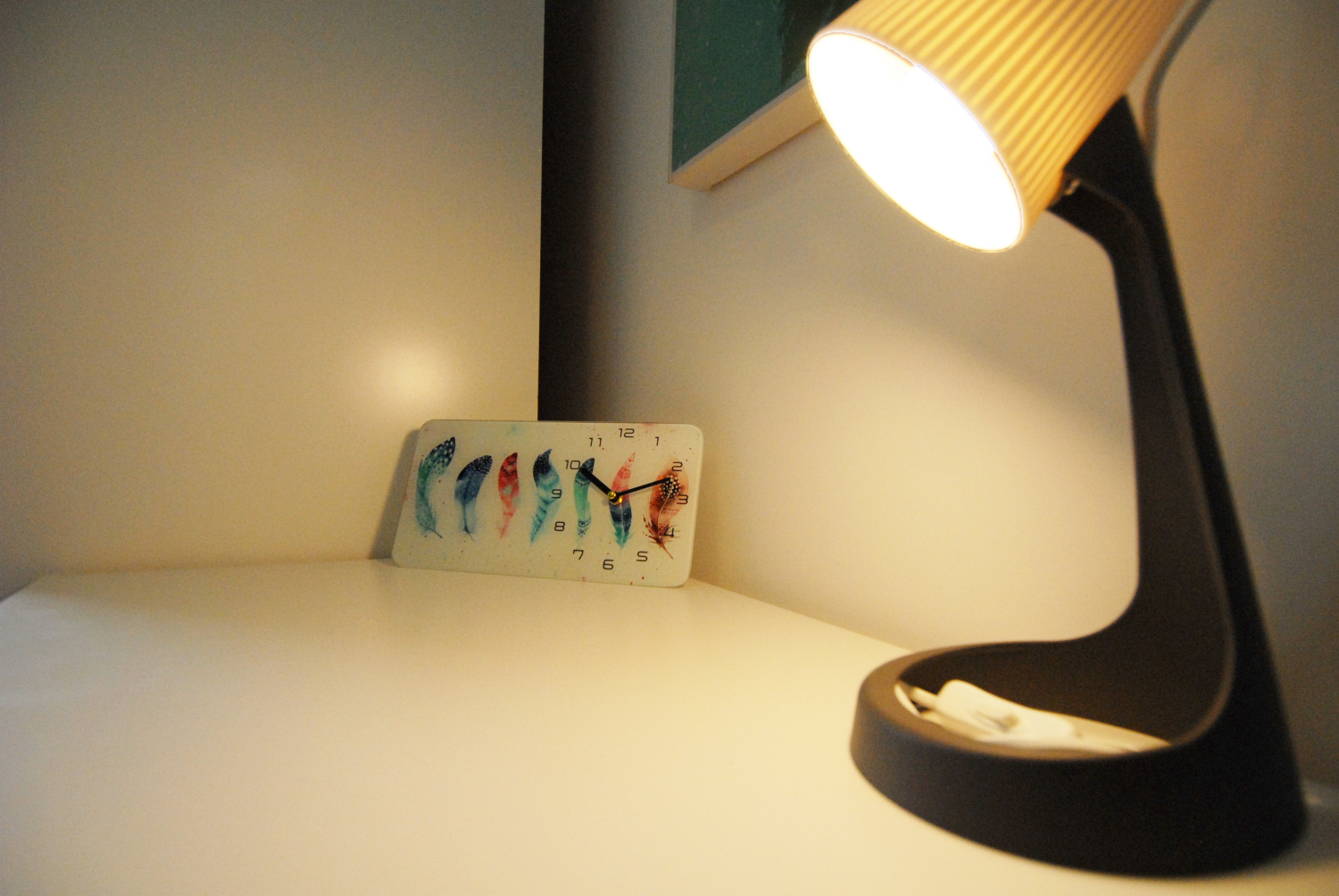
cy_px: 448
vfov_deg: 67.5
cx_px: 670
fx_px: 670
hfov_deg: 89.9
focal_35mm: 18
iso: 500
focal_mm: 12
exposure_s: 1/400
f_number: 4
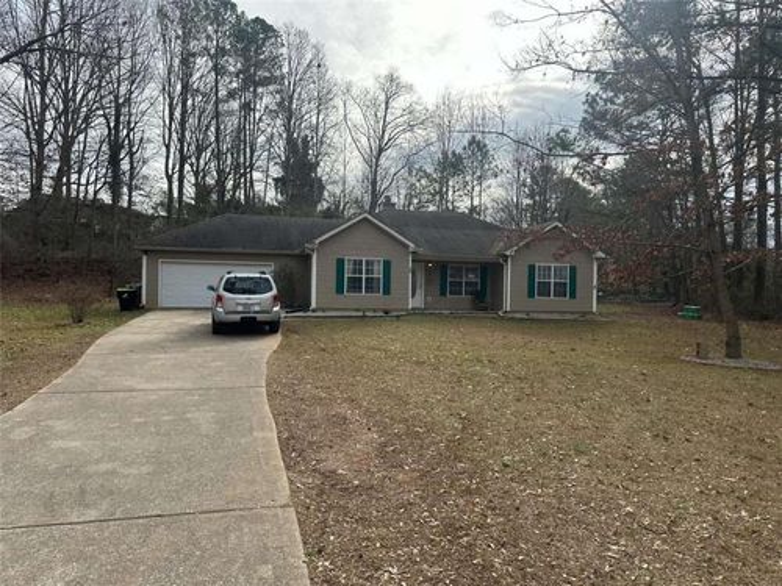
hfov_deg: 71.6
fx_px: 542
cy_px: 293
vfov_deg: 56.8
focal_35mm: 24
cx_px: 391
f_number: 1.78
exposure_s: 1/2252
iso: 80
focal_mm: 6.86
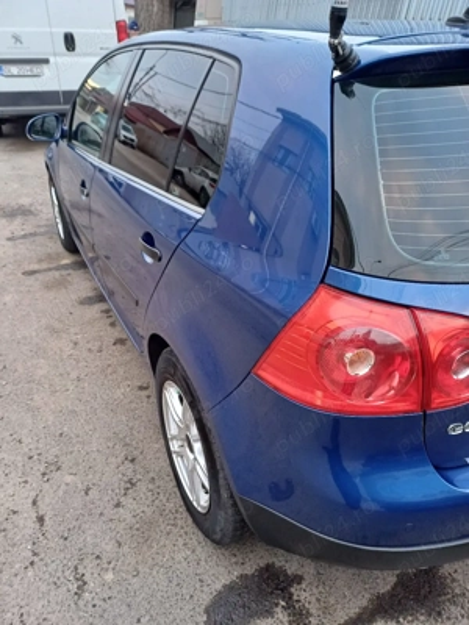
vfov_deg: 69.4
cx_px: 234
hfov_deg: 54.9
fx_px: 452
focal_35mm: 25
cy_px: 312
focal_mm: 4.65
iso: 200
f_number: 1.8
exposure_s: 1/50
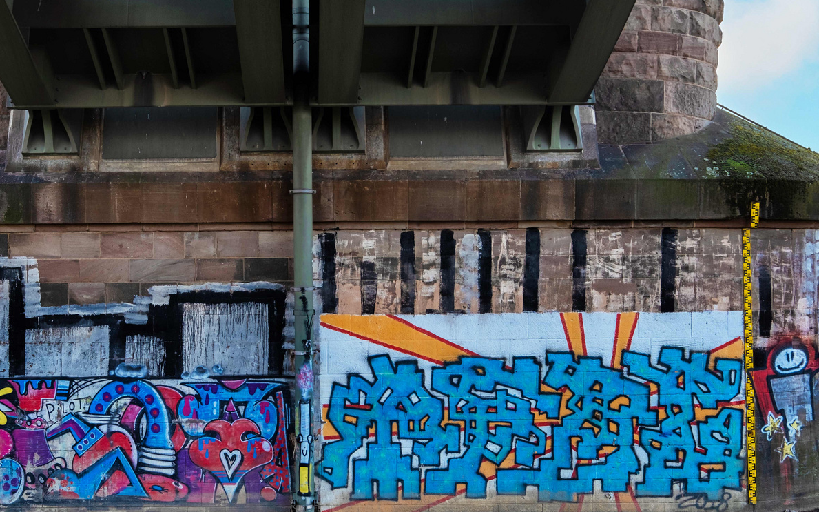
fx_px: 1116
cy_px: 262
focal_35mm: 50
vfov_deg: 25.8
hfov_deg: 40.0
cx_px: 302
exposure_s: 1/25
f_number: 8
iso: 160
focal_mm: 24
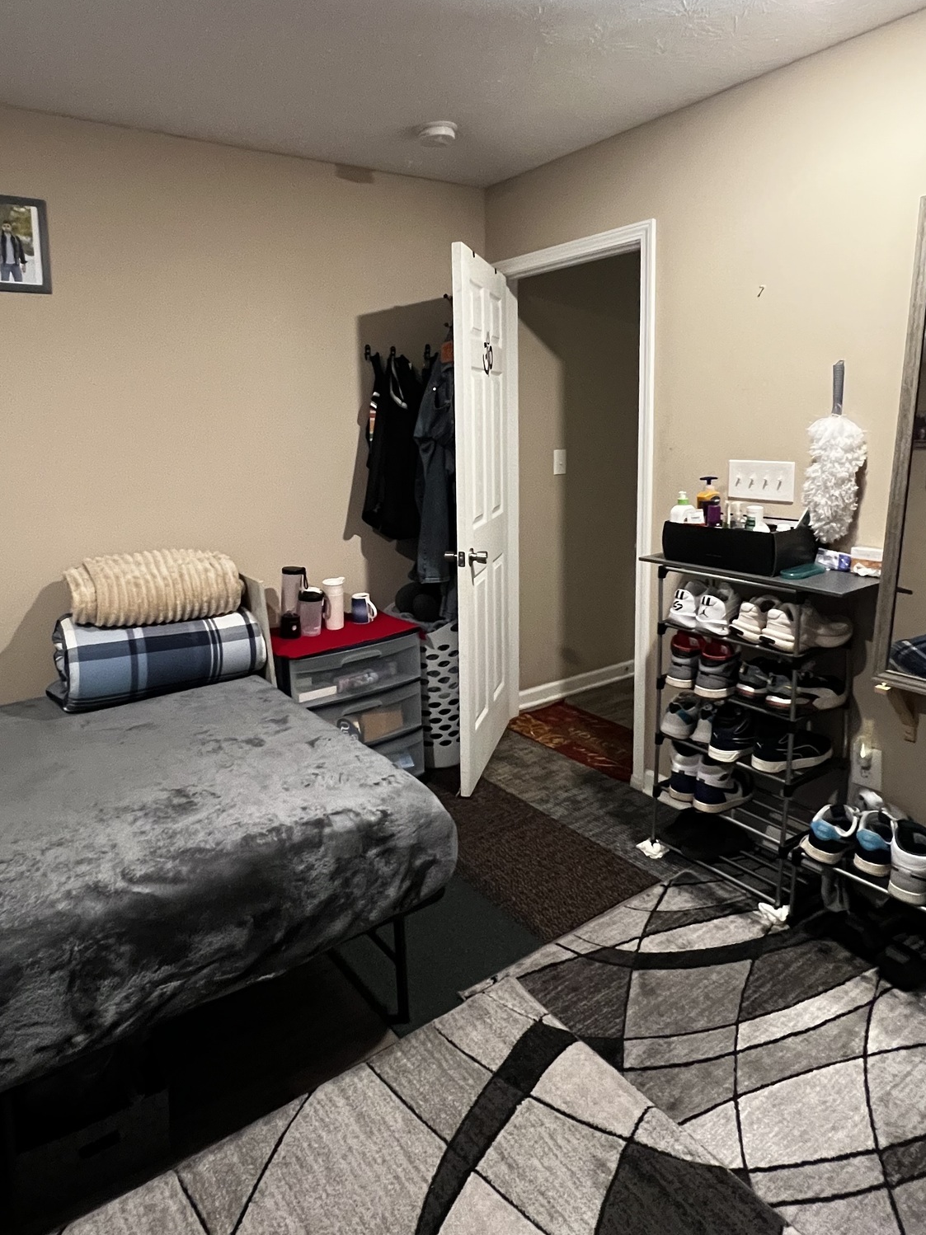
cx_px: 383
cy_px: 512
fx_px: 714
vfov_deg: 81.0
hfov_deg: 65.5
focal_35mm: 20
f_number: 1.8
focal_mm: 1.57
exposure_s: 1/60
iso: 800
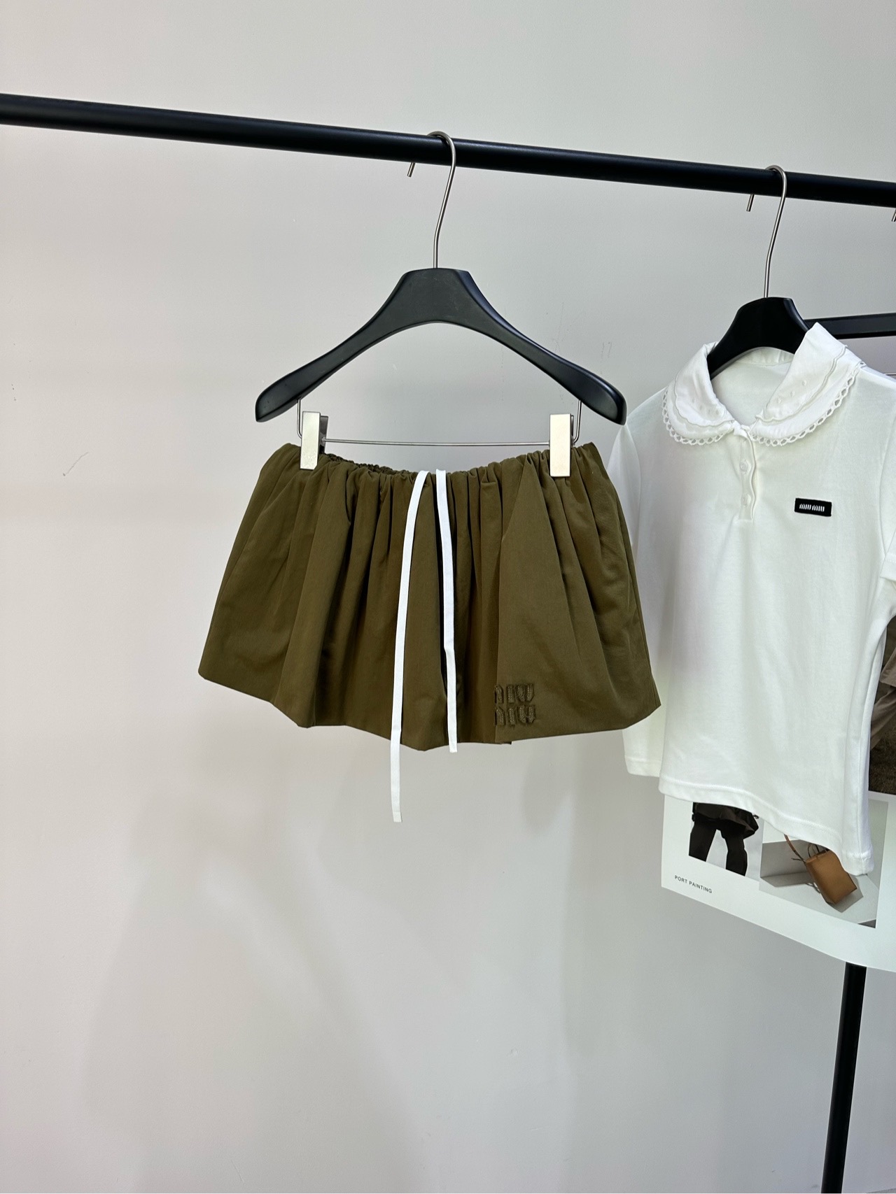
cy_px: 597
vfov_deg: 71.6
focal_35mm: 24
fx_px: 828
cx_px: 448
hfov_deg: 56.8
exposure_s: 1/296
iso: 80
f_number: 1.78
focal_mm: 6.86
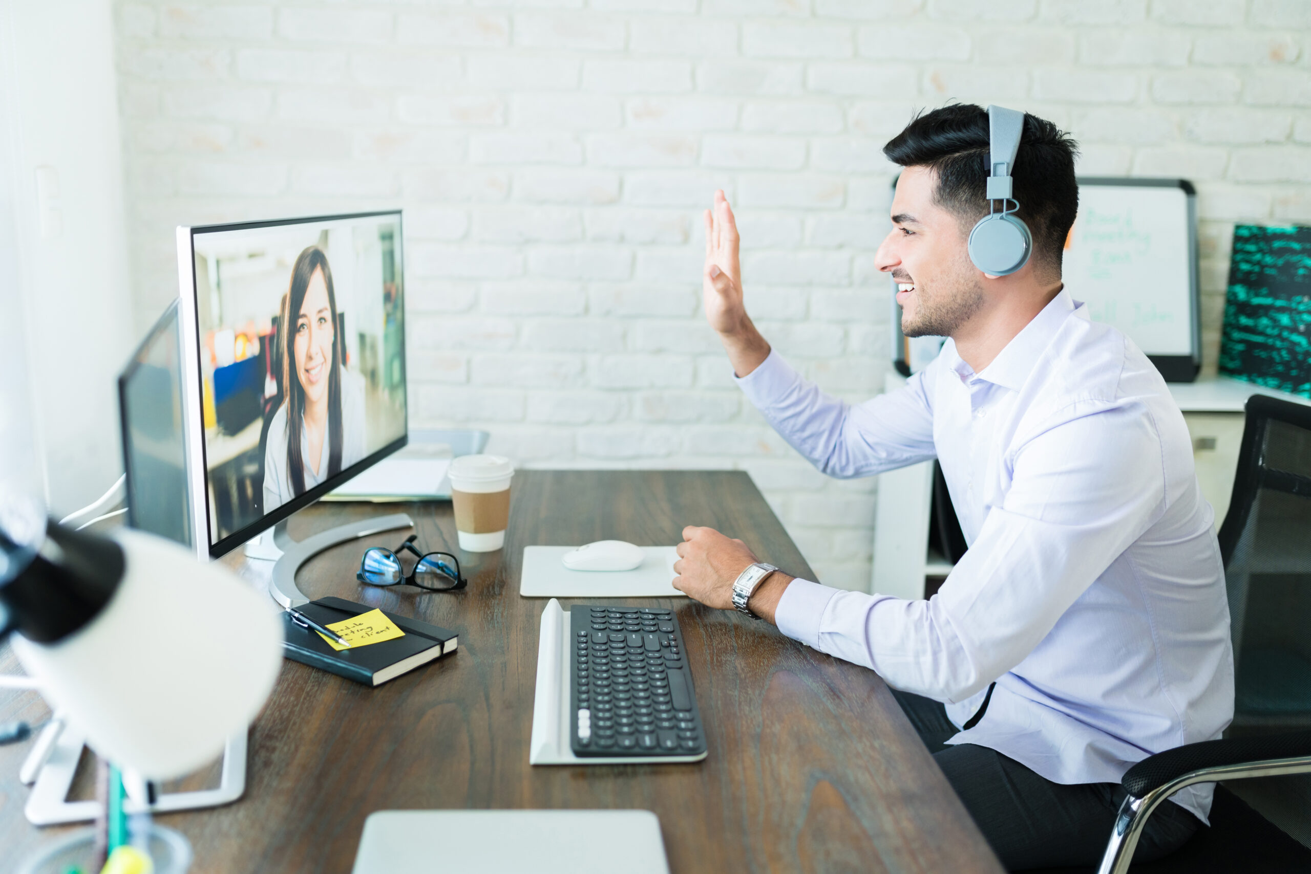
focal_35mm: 35
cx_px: 656
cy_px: 437
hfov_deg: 54.4
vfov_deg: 37.9
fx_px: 1275
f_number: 1.8
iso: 800
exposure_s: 1/100
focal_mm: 35
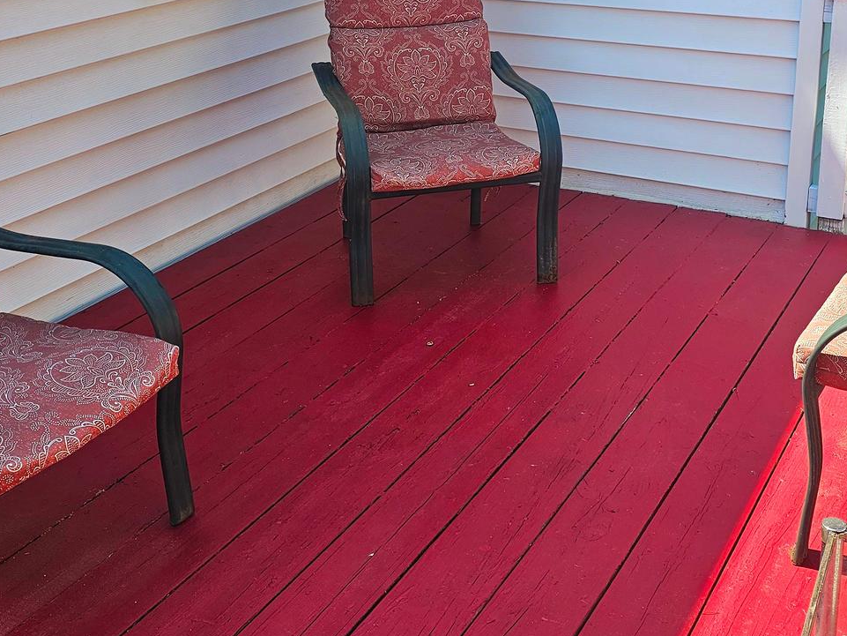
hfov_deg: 38.9
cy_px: 175
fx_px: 1199
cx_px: 472
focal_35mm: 49
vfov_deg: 29.3
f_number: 1.7
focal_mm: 6.3
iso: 10
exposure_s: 1/345
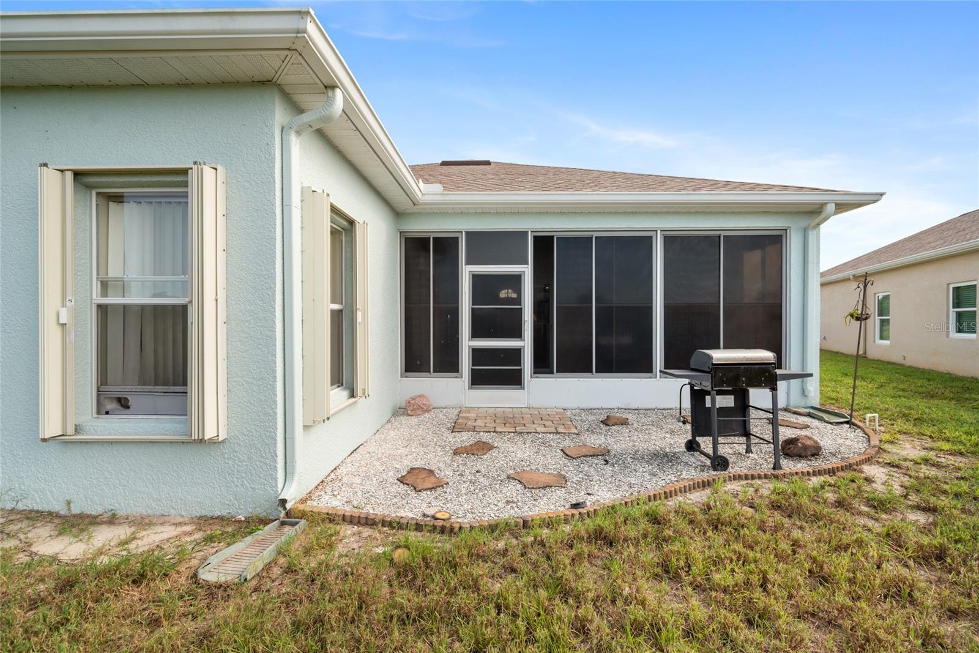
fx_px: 381
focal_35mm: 14
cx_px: 490
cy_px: 326
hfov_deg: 104.2
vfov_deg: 81.2
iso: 250
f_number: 6.3
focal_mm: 14
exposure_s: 1/800
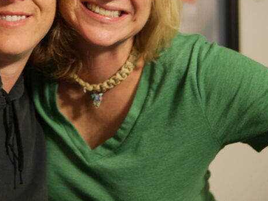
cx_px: 72
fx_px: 642
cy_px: 38
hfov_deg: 23.4
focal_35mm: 83
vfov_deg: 17.6
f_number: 1.4
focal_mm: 25
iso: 1250
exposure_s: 1/125
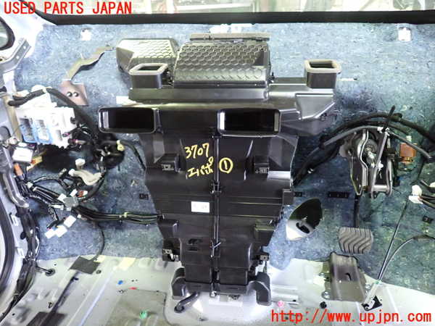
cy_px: 163
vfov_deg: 54.9
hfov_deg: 69.4
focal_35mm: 25
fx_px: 314
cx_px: 218
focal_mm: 4.5
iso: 800
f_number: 2
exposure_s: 1/30
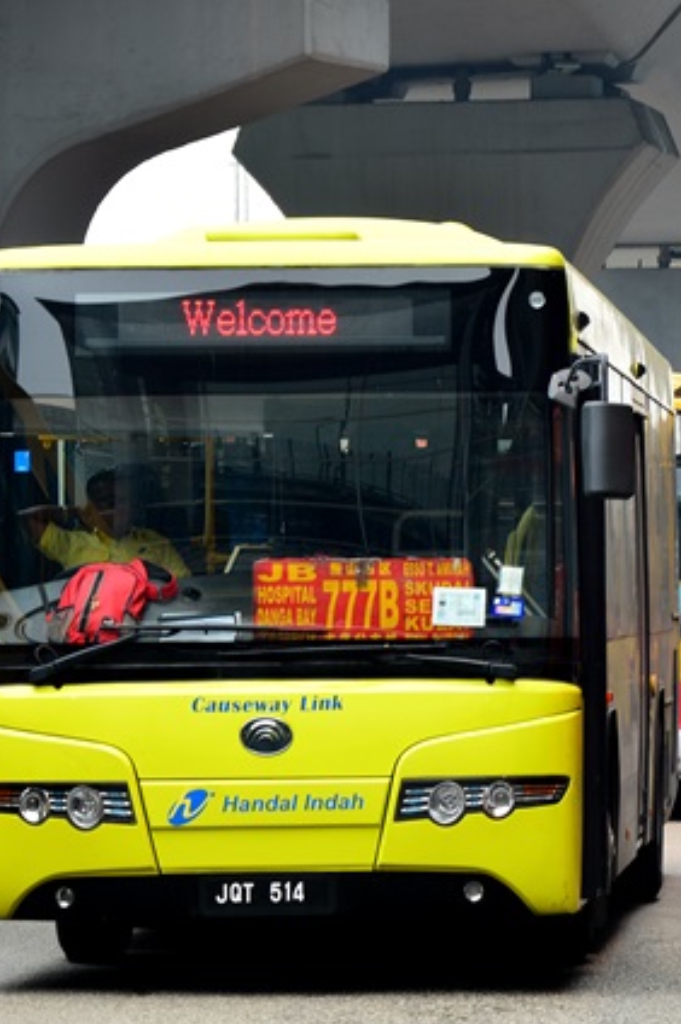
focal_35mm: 204
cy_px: 513
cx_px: 505
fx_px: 5798
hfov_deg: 6.7
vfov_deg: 10.1
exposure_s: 1/50
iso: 100
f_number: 10
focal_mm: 90
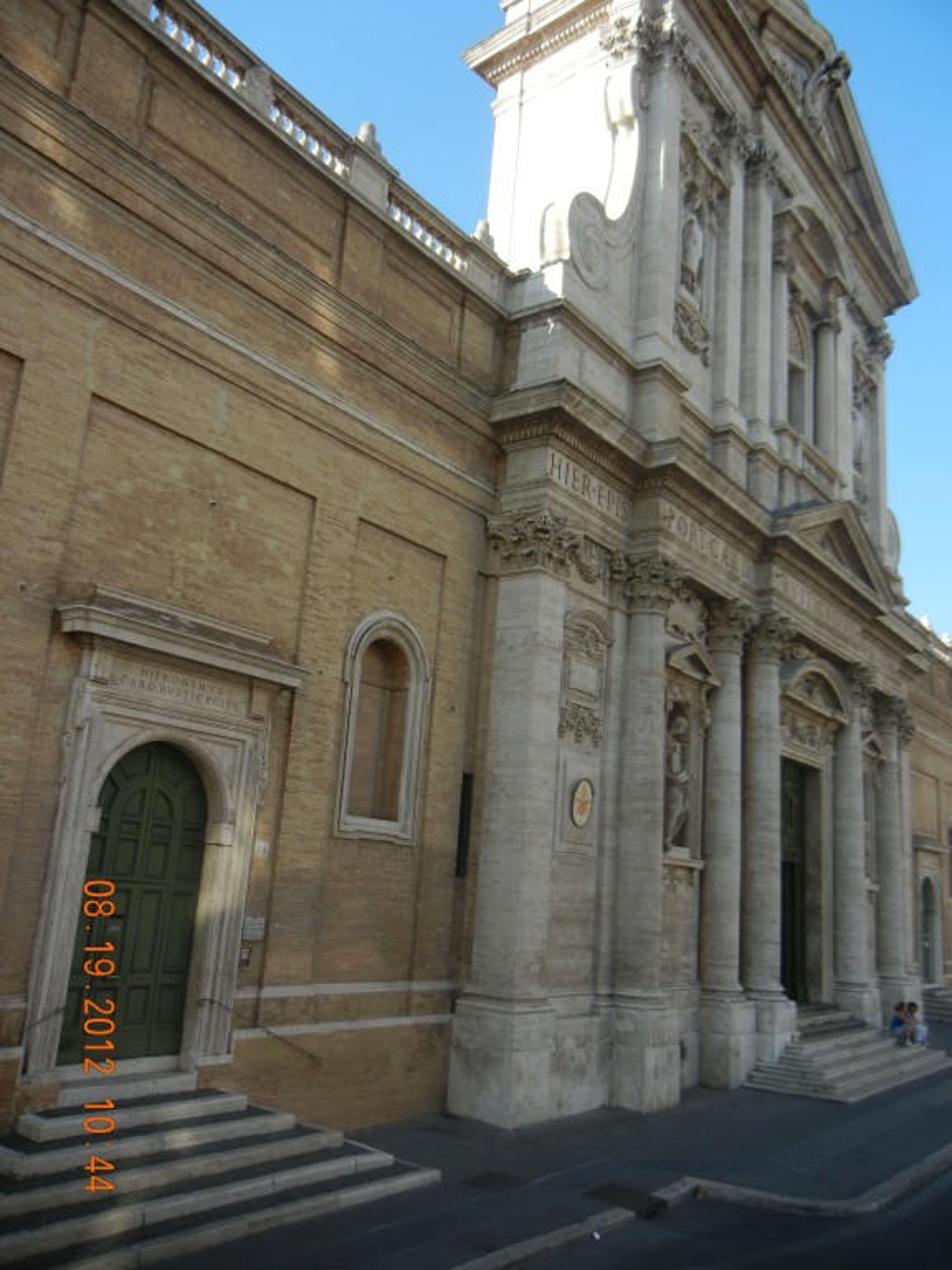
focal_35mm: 30
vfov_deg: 60.0
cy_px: 635
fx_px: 1100
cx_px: 476
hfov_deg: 46.8
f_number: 3.5
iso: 160
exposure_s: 1/577
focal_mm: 5.4
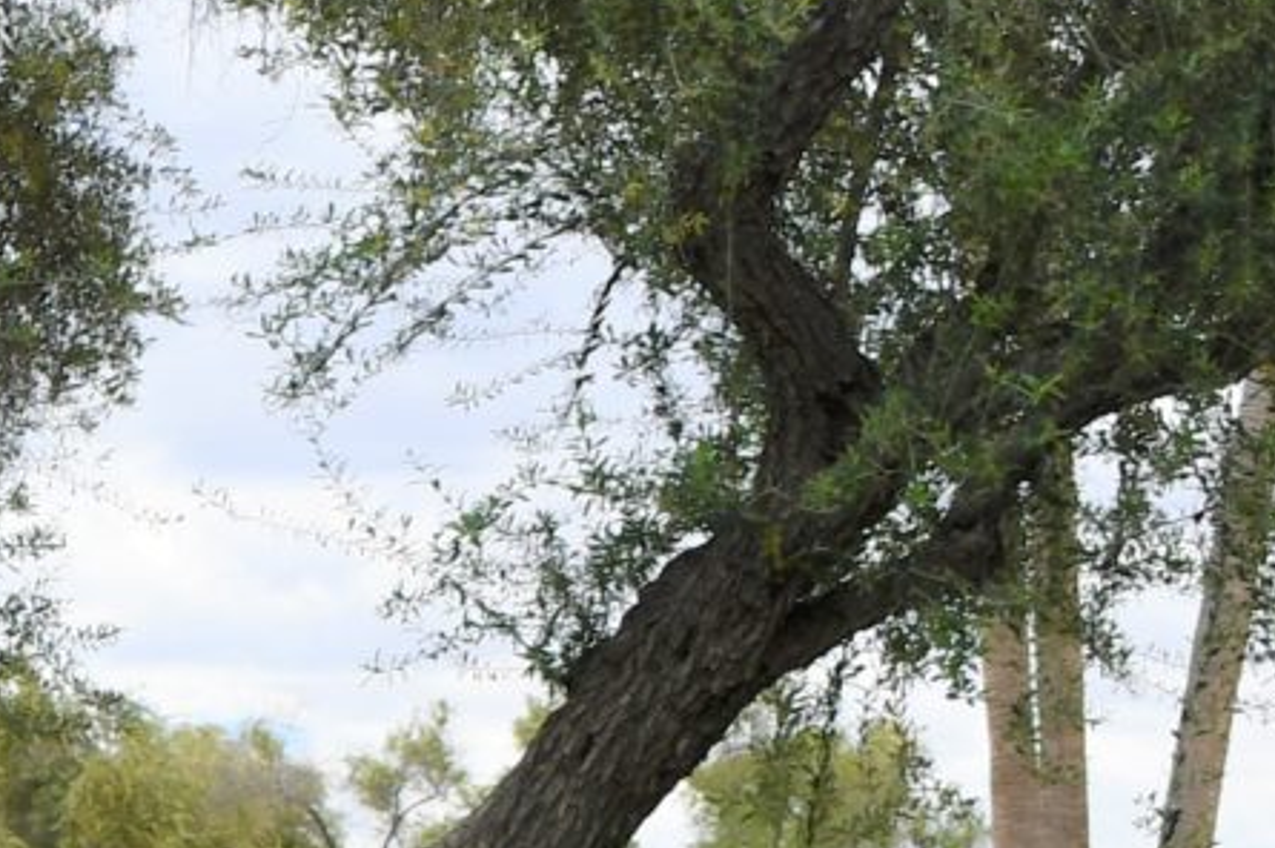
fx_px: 7821
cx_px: -1275
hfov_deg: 8.8
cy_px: 1228
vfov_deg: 6.1
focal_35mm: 221
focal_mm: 32
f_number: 8
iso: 180
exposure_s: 1/250
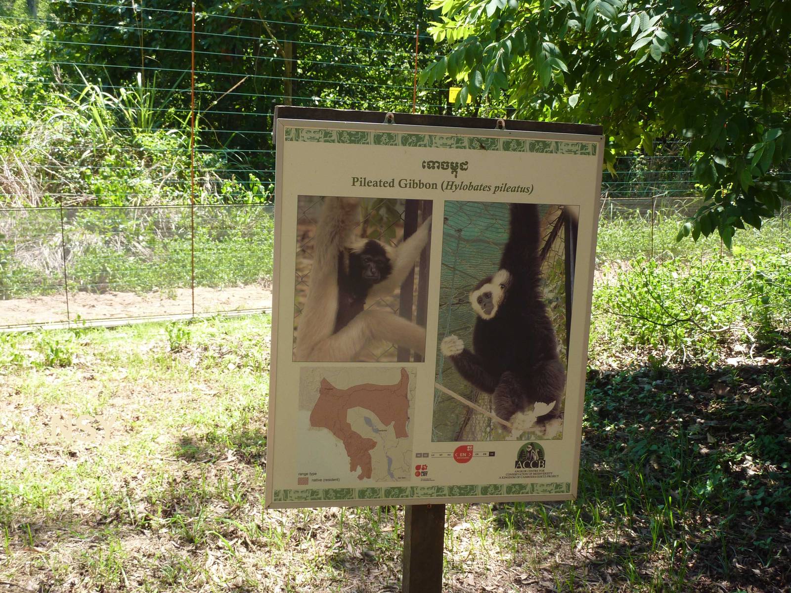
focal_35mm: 48
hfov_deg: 39.7
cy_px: 296
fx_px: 1097
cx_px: 396
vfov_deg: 30.3
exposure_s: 1/125
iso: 80
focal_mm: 7.9
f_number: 4
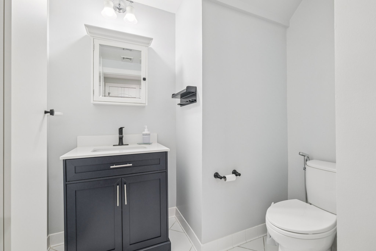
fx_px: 157
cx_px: 188
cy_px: 126
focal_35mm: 15
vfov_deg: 77.3
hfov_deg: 100.4
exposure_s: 1/15
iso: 320
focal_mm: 10
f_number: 5.6
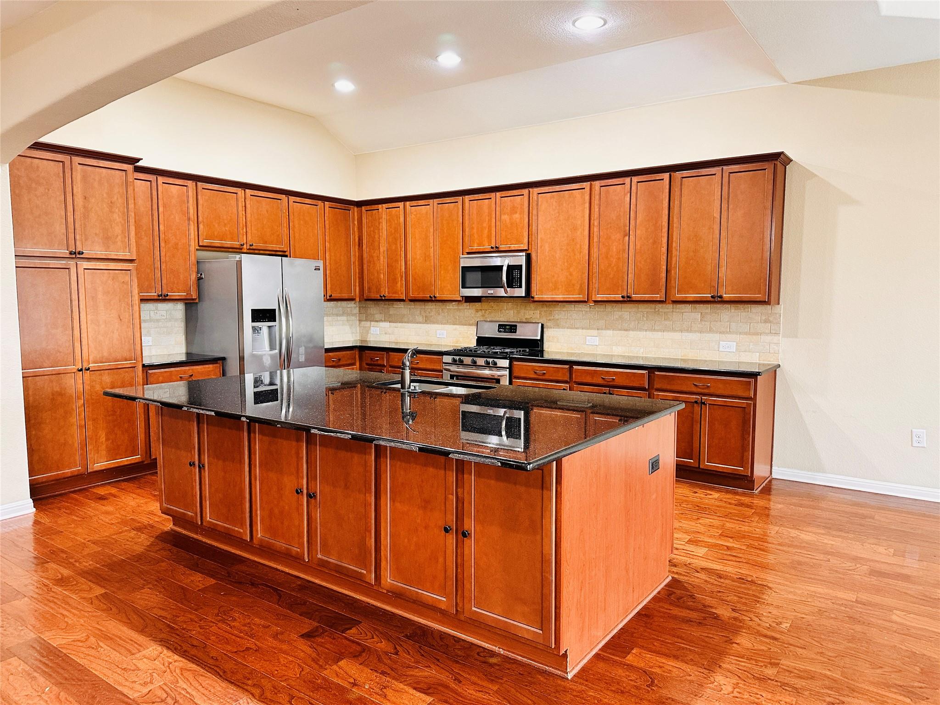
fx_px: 652
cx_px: 470
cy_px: 352
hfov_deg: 71.6
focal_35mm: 24
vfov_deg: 56.8
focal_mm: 6.86
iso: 320
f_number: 1.78
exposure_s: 1/60
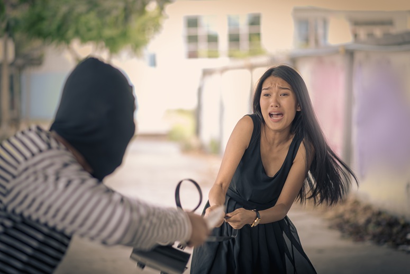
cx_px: 205
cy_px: 137
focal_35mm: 85
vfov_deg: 16.1
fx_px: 968
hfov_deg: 23.9
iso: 100
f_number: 1.8
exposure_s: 1/250
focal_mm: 85
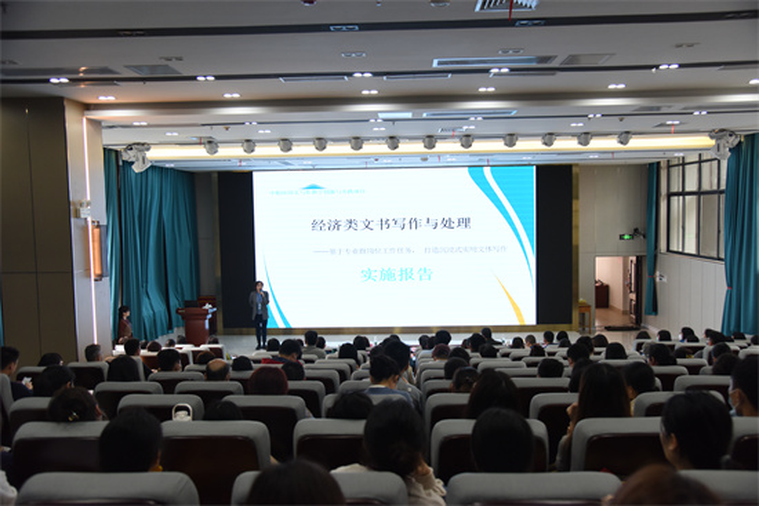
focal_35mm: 31
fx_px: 654
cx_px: 380
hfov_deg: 60.3
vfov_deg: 42.3
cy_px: 253
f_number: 4
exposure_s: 1/200
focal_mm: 31
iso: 1600
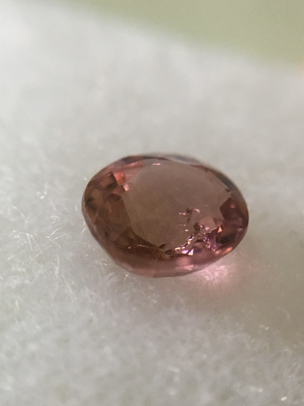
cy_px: 203
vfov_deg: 61.7
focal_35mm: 29
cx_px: 152
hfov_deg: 48.2
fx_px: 340
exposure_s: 1/33
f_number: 2.2
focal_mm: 4.15
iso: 160
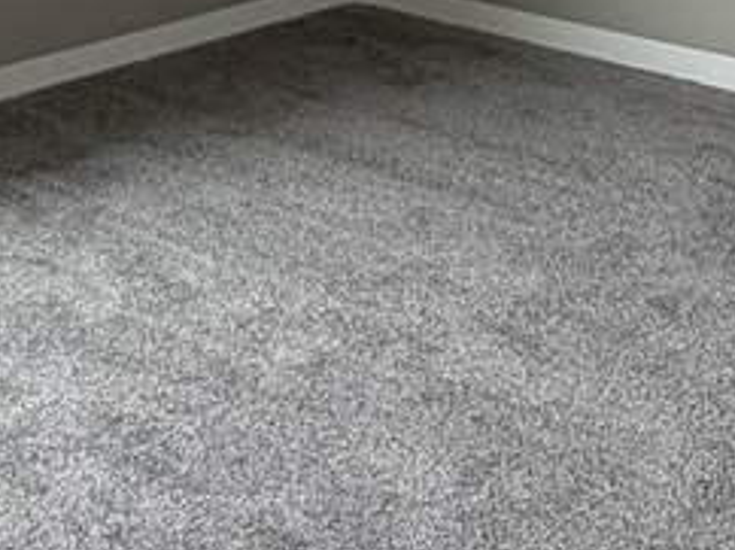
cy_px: -403
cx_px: 377
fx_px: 1570
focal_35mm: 74
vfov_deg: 16.9
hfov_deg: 26.4
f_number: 2.2
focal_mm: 2.22
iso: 64
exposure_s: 1/121
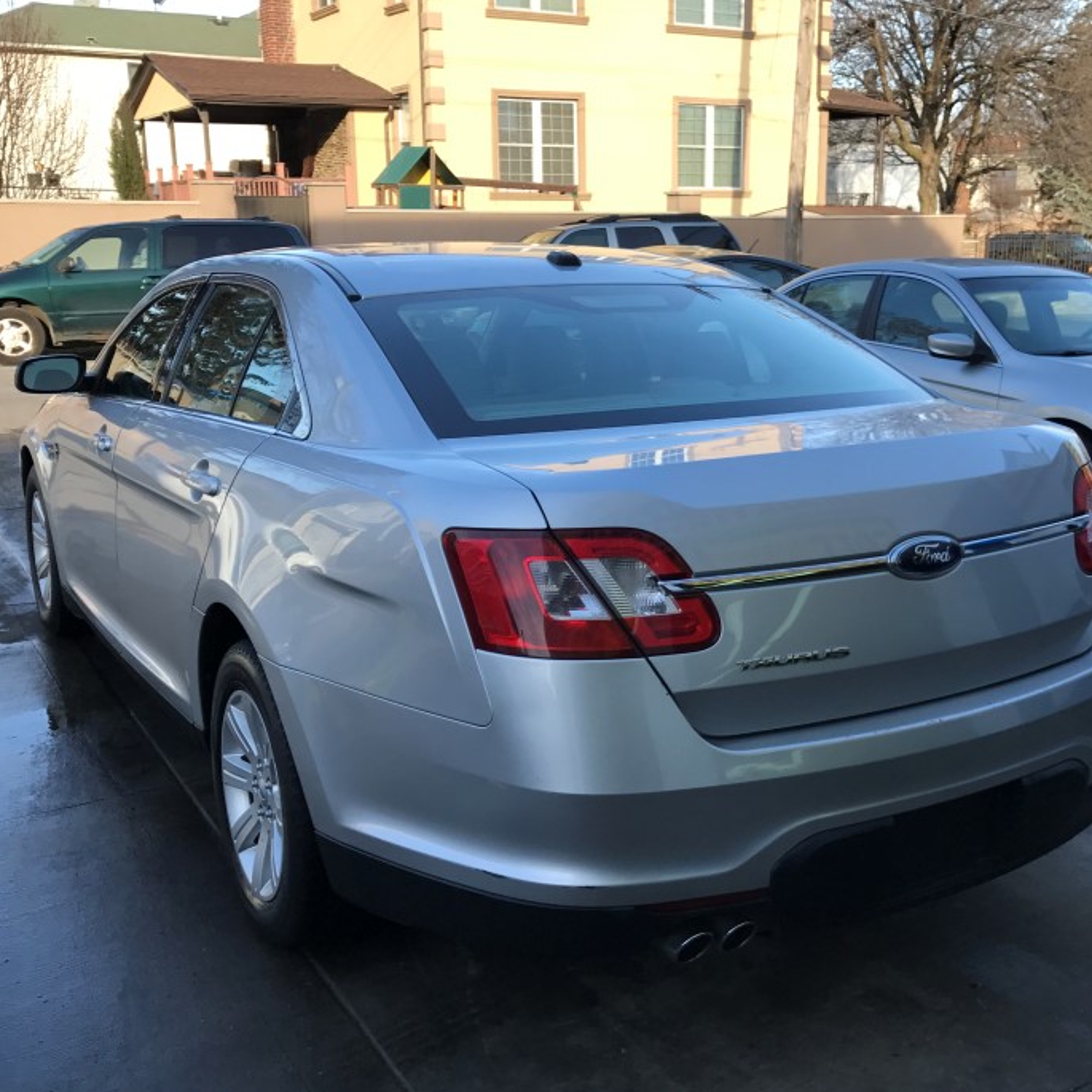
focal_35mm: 37
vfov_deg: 44.9
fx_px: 1321
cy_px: 553
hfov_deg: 44.5
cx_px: 685
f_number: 1.8
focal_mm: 3.99
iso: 20
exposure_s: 1/501
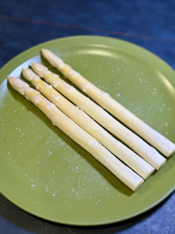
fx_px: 351
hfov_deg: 28.0
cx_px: 88
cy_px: 117
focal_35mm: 52
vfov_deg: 36.8
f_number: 1.6
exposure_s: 1/121
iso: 40
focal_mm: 5.96
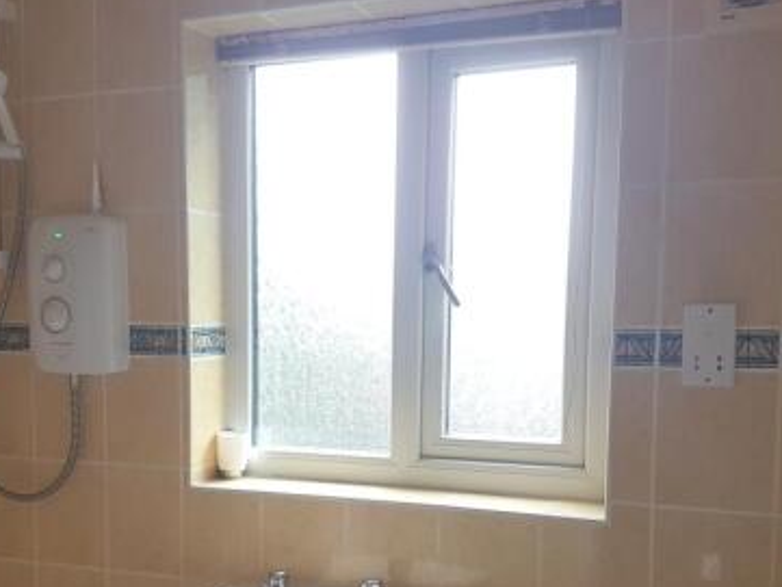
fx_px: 949
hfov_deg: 44.6
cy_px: 413
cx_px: 326
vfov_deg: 33.9
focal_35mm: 42
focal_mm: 4.2
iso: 80
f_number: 1.7
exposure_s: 1/50
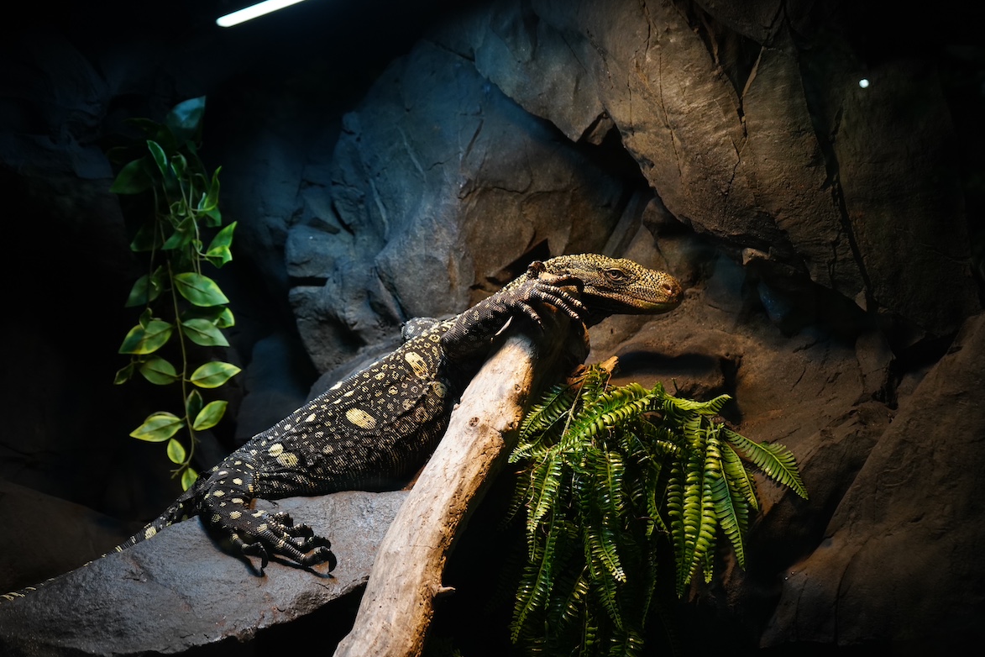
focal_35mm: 45
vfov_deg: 29.9
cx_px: 484
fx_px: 1231
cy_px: 329
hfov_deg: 43.6
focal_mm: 44
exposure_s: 1/60
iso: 2000
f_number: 5
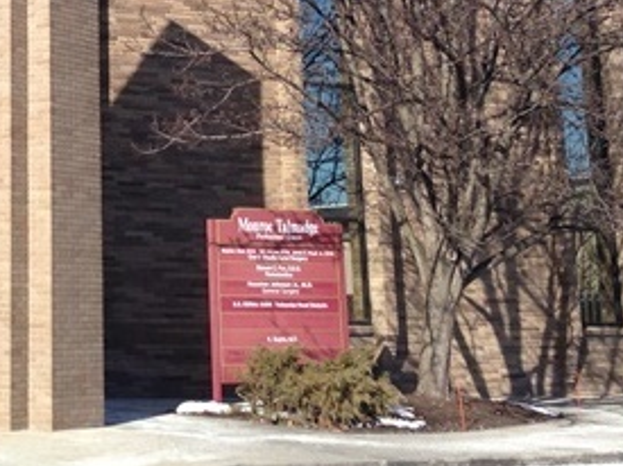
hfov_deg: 23.1
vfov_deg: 17.9
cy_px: -16
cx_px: -40
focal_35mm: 80
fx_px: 1439
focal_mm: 4.12
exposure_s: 1/1205
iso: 50
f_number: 2.4
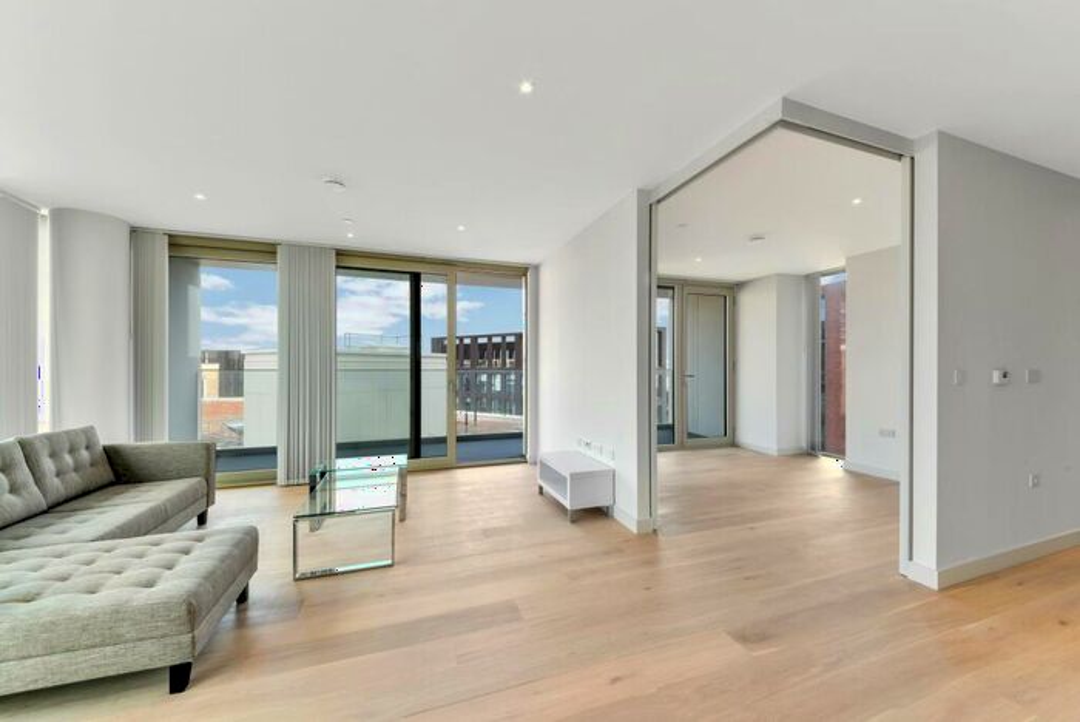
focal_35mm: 13
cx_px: 540
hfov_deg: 108.3
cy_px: 361
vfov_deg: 85.5
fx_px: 390
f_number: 16
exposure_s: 1/8
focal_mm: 13
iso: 200
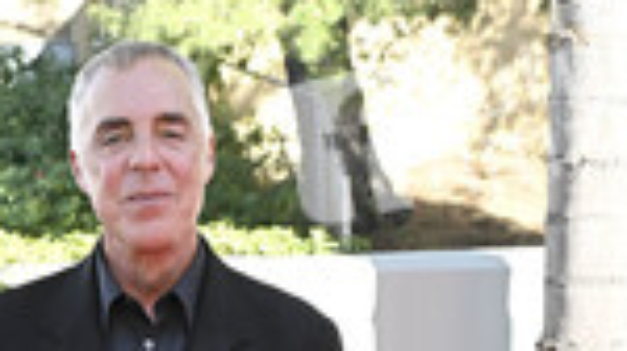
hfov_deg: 21.5
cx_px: 117
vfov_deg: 11.0
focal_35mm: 98
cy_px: 752
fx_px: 1628
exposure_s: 1/320
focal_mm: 35
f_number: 5.6
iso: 640
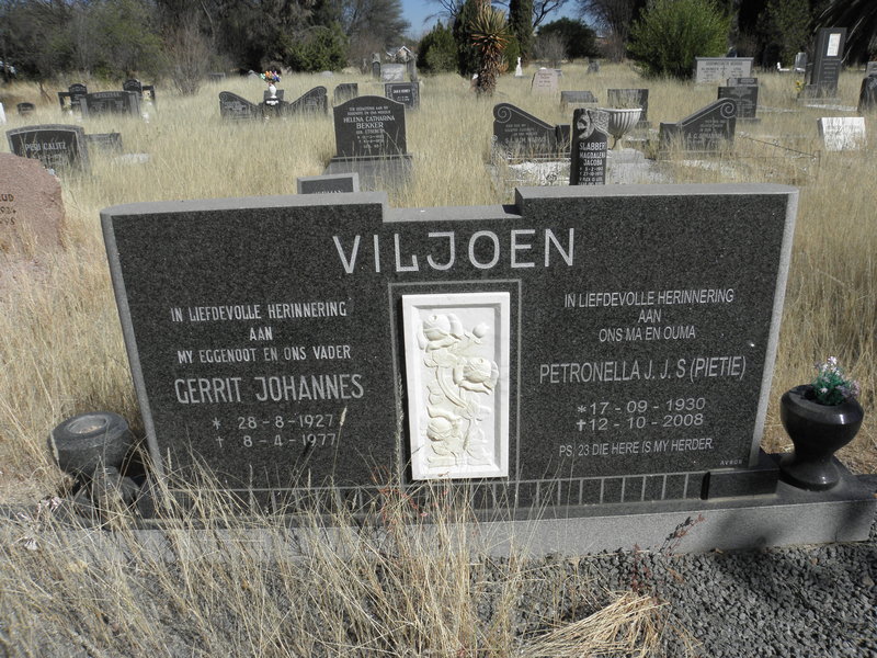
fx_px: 659
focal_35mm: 26
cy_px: 329
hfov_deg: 67.3
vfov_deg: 53.1
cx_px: 438
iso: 64
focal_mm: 4.6
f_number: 5.6
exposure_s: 1/400
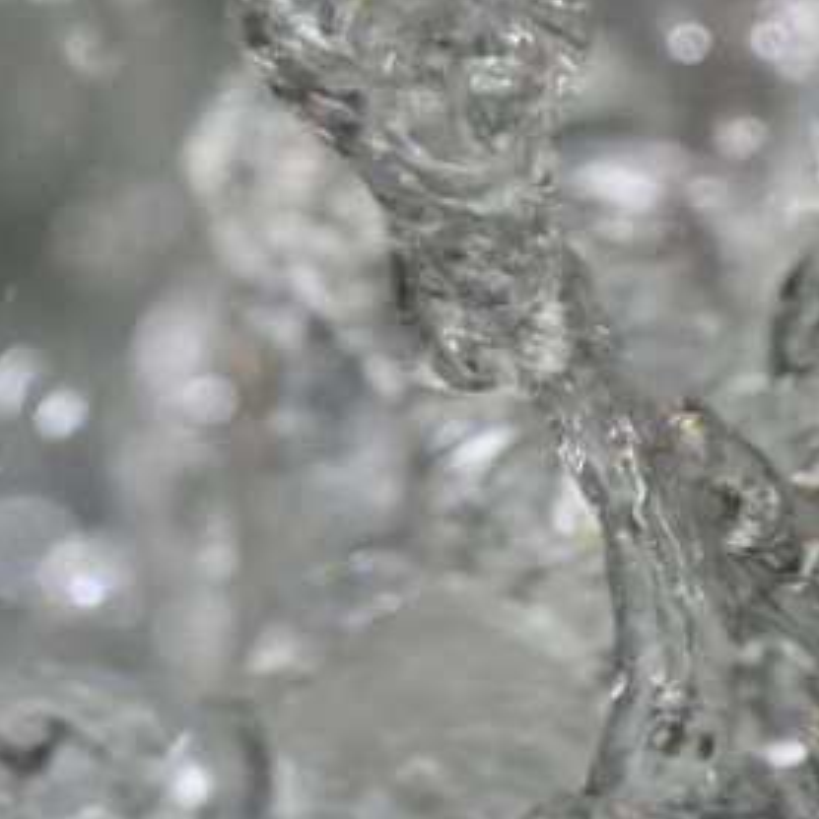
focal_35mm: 2209
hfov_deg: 0.8
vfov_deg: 0.8
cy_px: -605
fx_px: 59130
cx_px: 183
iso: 1600
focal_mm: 300
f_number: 6.3
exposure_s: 1/400
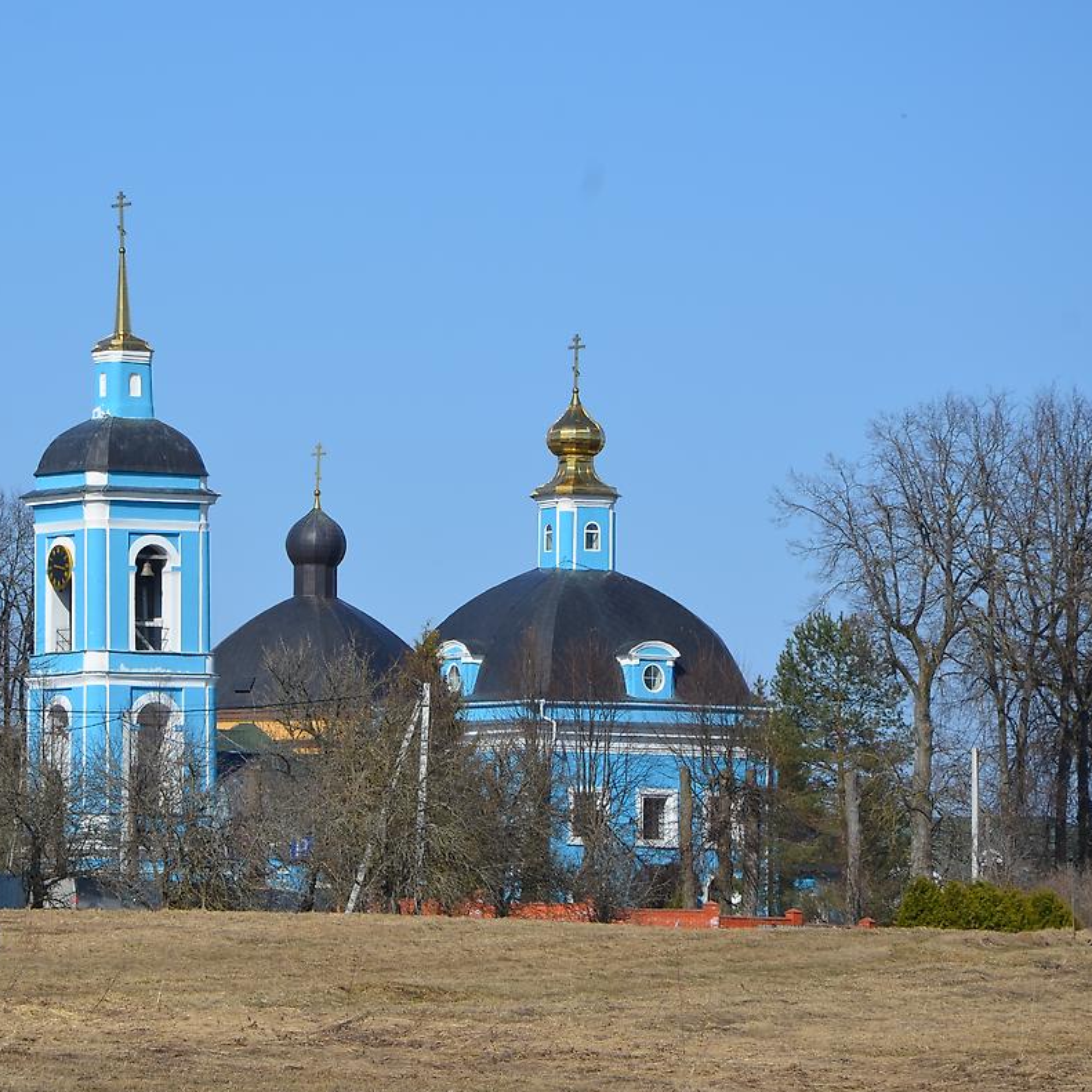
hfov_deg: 8.6
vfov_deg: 8.6
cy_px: 546
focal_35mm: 203
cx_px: 399
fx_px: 7232
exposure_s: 1/400
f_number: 10
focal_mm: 105
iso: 100
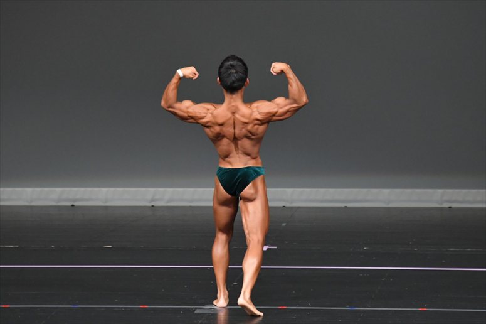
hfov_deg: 6.5
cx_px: 243
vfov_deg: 4.4
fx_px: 4250
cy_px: 162
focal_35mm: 315
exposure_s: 1/400
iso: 4000
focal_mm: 210
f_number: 5.6
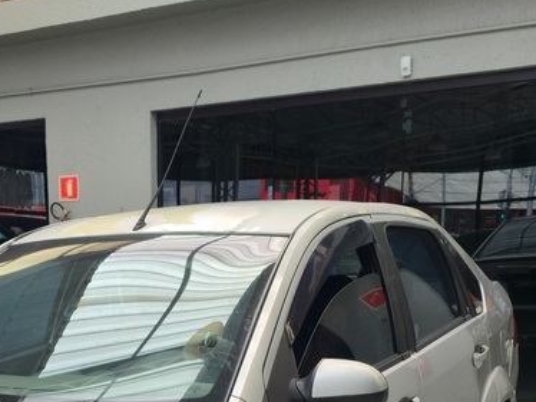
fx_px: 975
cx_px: 116
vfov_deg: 21.6
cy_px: 477
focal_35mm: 63
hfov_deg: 30.1
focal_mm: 6.3
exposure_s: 1/154
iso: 12
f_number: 1.7
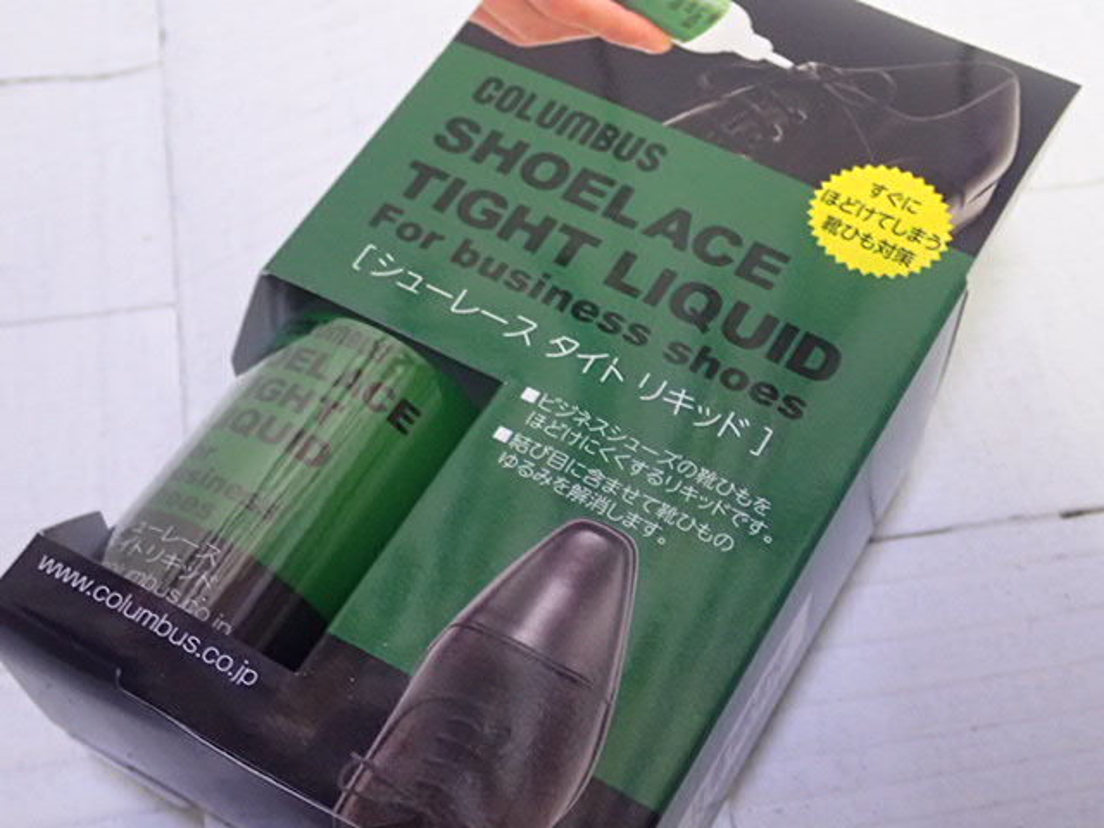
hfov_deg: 36.2
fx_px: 1690
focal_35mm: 53
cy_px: 414
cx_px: 552
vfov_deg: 27.5
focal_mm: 9.61
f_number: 3.4
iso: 800
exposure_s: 1/13
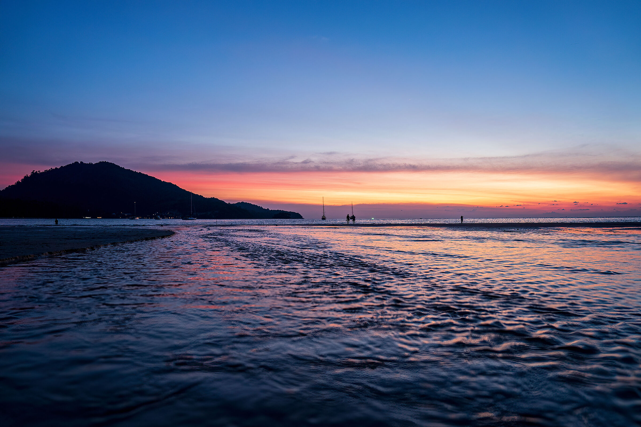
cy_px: 214
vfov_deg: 53.1
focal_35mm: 24
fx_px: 427
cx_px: 320
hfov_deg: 73.7
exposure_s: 1/30
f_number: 4
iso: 1250
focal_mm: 24
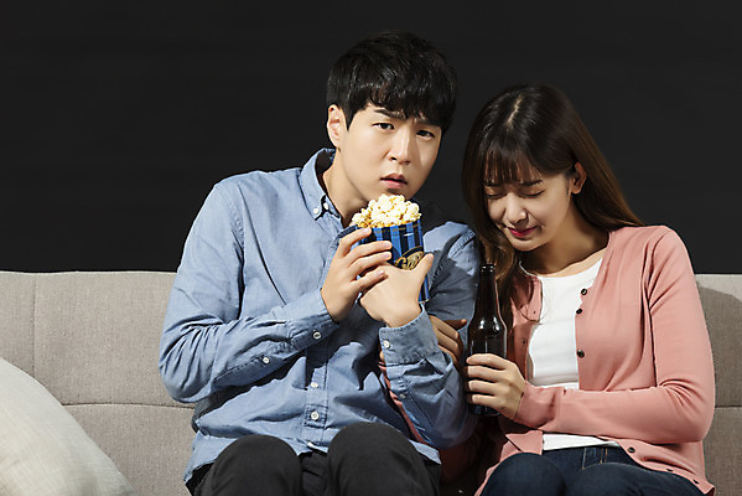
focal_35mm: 175
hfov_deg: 11.7
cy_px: 248
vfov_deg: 7.9
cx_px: 371
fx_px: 3609
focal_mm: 175
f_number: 4.5
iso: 100
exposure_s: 1/125
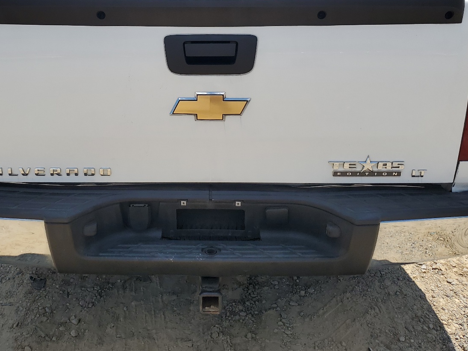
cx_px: 202
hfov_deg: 48.8
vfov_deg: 37.2
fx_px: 514
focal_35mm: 38
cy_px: 111
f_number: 1.5
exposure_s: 1/3333
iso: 50
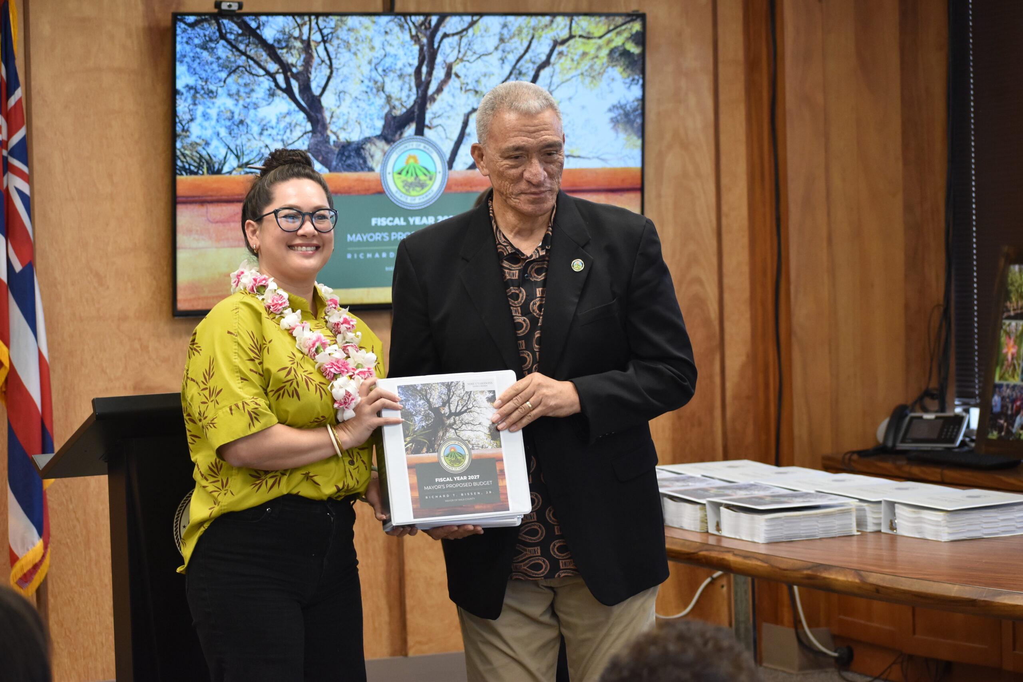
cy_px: 341
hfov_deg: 17.5
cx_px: 512
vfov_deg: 11.7
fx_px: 3325
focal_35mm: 117
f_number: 4.8
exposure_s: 1/125
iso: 1000
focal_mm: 78
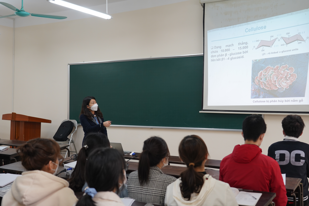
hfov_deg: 44.5
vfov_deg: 30.5
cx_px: 154
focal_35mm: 44
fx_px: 378
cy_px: 103
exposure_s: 1/160
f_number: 4
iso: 1000
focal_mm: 44
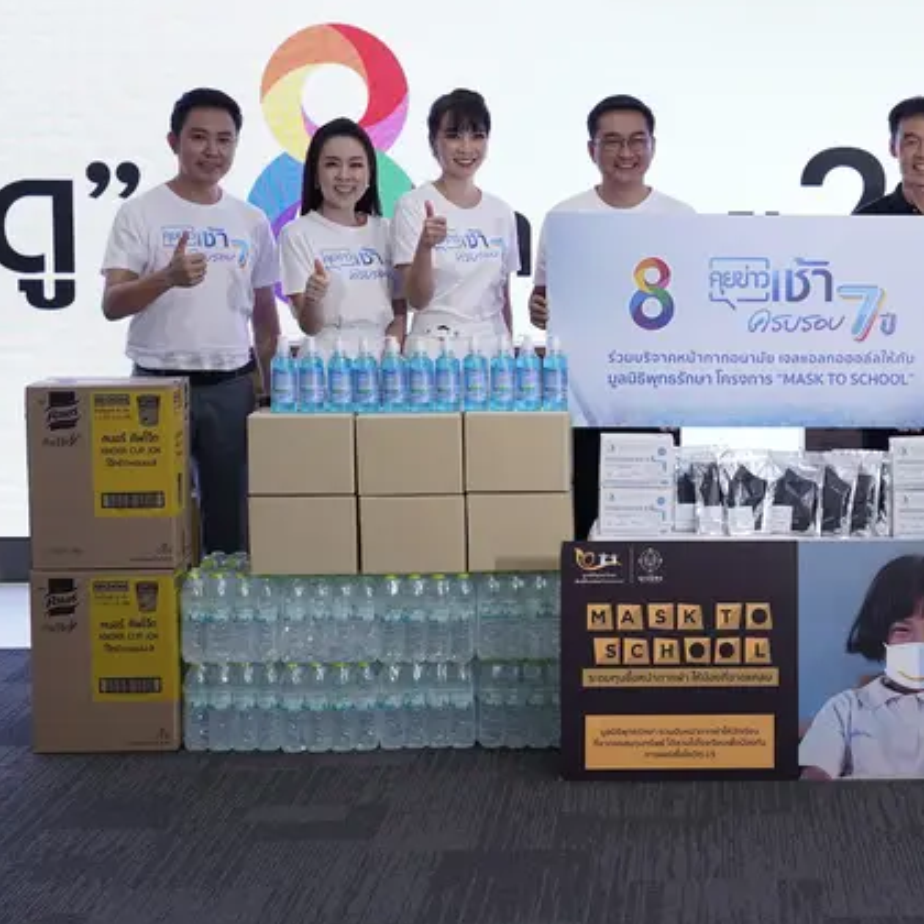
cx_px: 794
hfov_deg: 23.8
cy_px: 385
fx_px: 2144
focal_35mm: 71
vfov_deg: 24.3
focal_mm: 45
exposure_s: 1/125
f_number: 6.3
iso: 1250
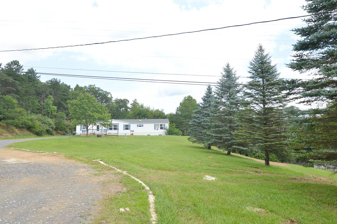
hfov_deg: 78.6
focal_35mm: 22
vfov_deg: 56.8
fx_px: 206
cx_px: 173
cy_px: 93
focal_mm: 10
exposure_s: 1/160
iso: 100
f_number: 6.3
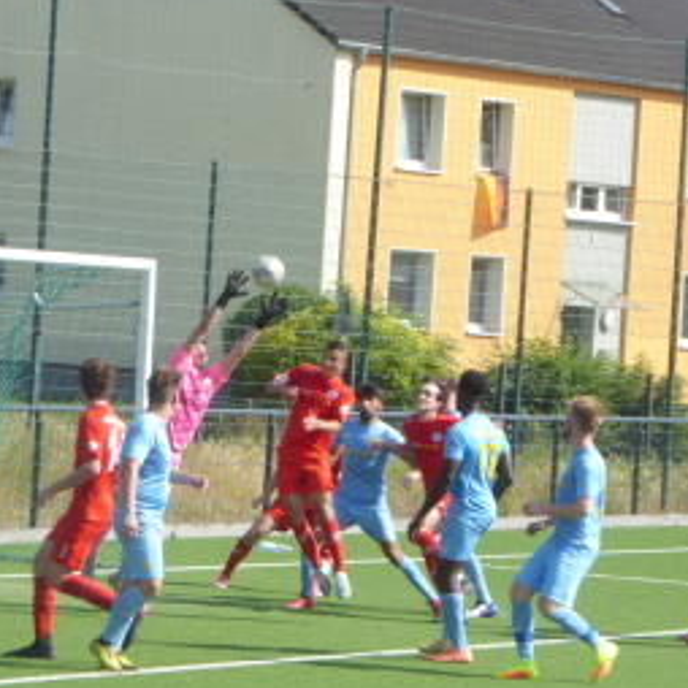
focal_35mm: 224
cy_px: 382
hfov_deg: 7.8
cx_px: 190
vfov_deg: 7.8
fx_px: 5037
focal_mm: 25.6
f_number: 5.4
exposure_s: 1/200
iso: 80
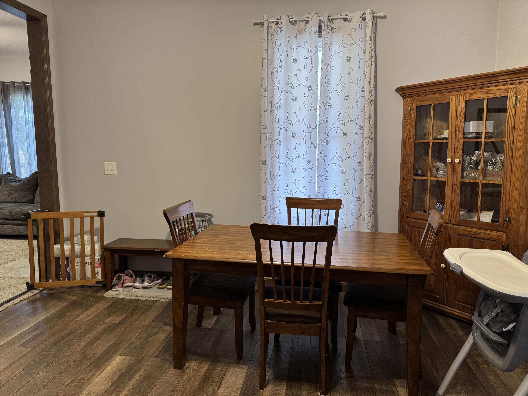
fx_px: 366
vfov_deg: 56.8
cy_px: 198
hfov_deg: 71.6
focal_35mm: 24
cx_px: 264
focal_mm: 6.76
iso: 320
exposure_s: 1/60
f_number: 1.78
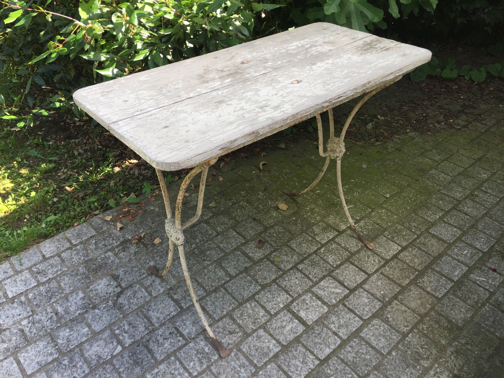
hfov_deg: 61.7
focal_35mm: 29
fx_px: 422
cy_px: 189
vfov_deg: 48.2
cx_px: 252
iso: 32
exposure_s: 1/350
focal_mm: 4.15
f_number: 2.2
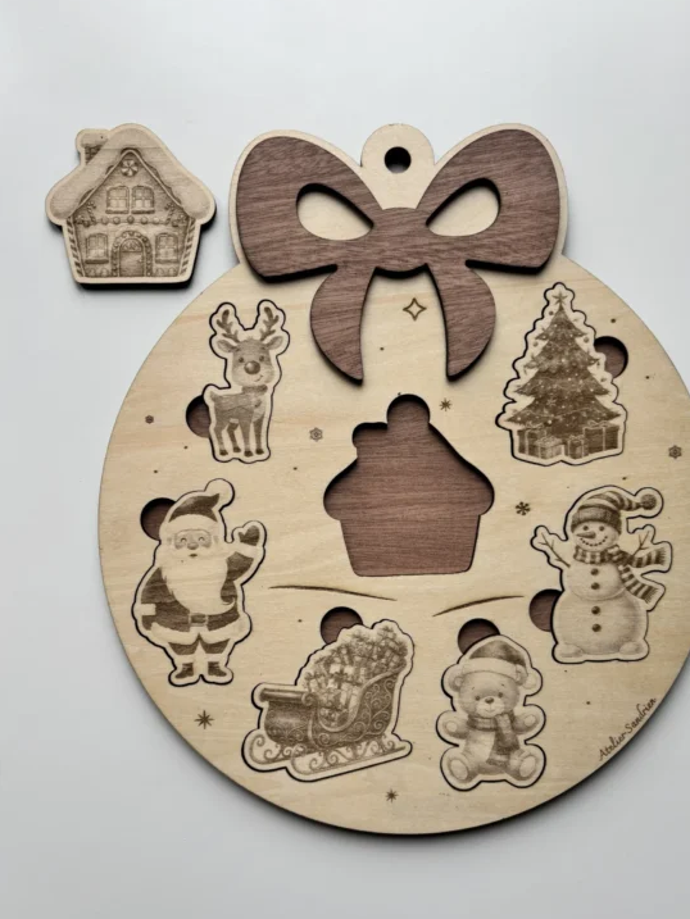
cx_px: 362
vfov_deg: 61.6
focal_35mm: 29
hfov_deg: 48.2
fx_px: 771
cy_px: 483
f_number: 1.6
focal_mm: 5.96
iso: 50
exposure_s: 1/341
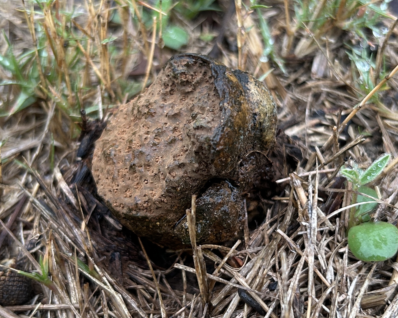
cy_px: 155
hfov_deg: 62.2
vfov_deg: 51.5
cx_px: 204
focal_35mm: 28
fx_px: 330
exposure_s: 1/65
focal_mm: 5.7
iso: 125
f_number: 1.5
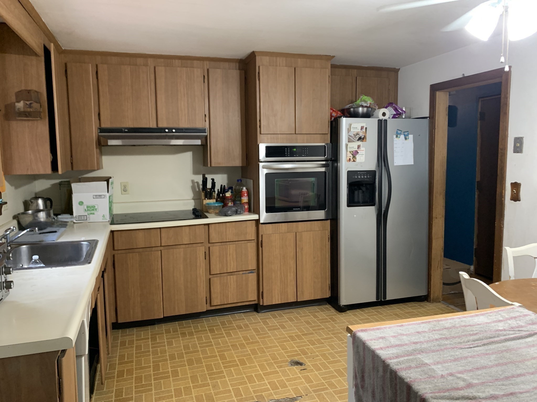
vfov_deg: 53.1
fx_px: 403
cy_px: 201
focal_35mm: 26
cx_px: 268
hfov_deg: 67.3
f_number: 1.8
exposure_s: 1/60
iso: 200
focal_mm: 4.25
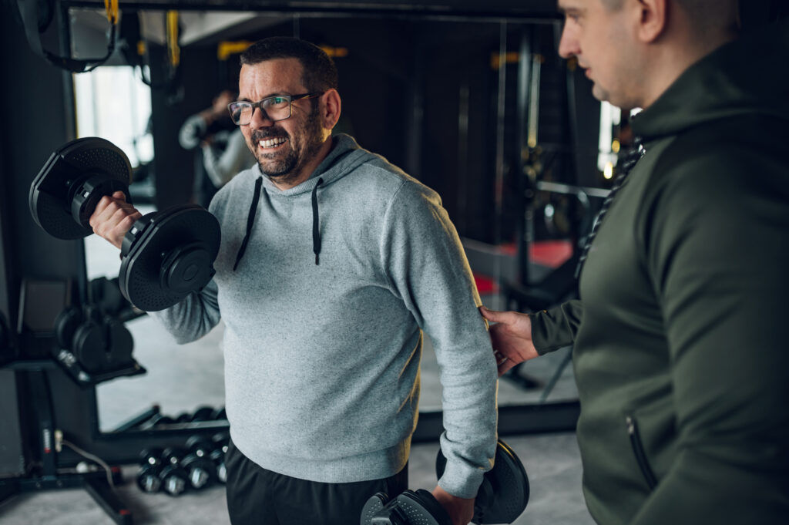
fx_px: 766
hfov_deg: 54.5
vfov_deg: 37.8
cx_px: 394
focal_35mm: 35
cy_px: 262
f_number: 1.4
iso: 160
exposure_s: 1/250
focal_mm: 35
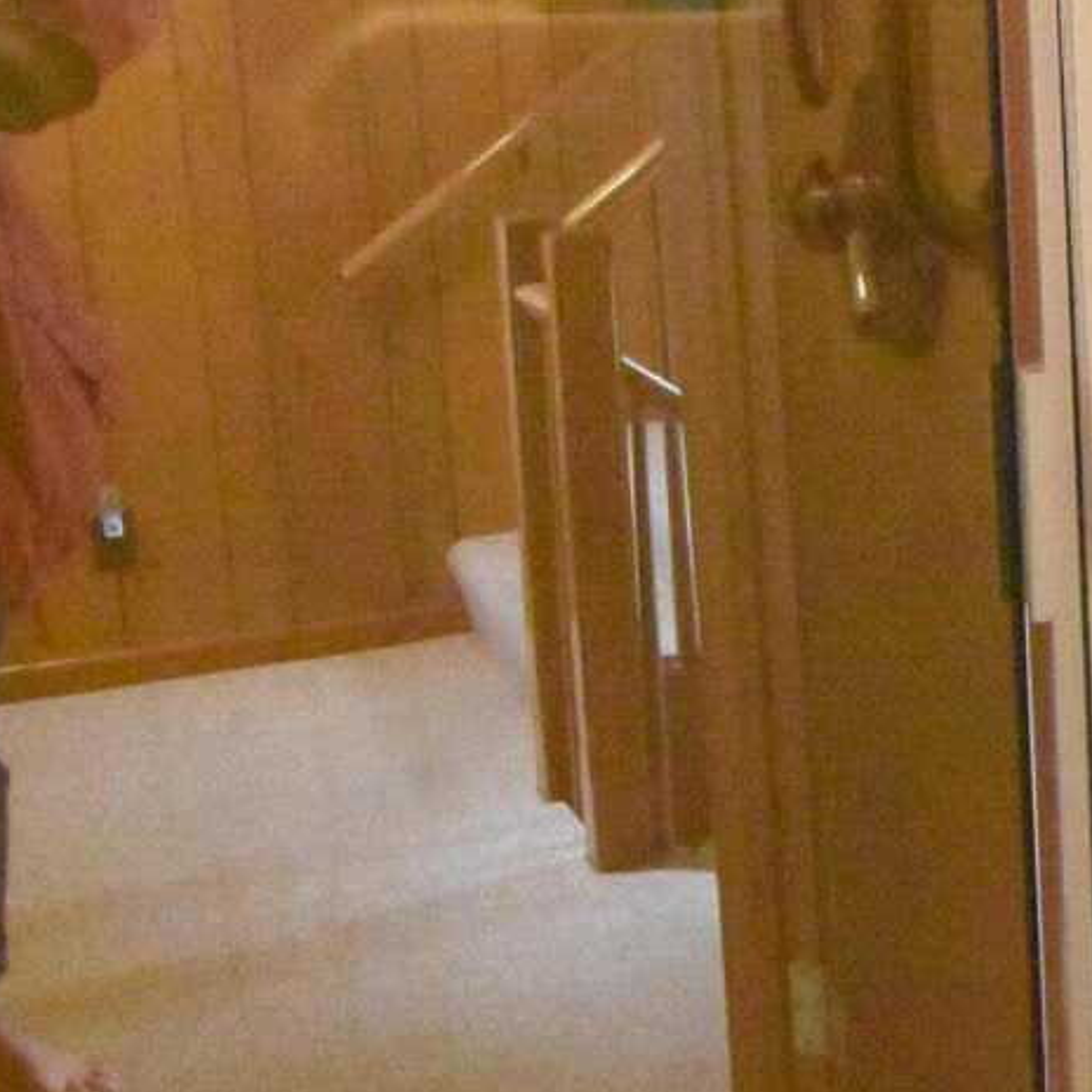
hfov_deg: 27.0
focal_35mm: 55
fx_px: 1963
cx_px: 1352
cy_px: 377
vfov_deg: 30.9
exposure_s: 1/100
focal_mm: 10
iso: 12800
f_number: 4.5
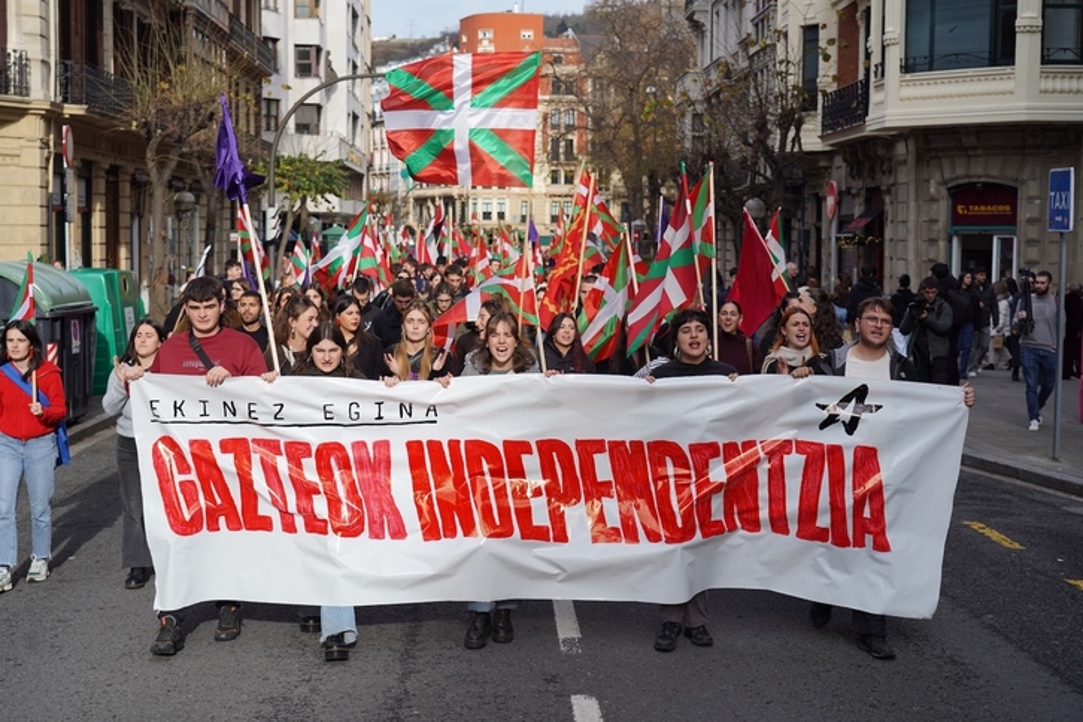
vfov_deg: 27.5
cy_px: 361
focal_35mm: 49
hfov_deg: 40.3
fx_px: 1474
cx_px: 542
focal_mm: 49
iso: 100
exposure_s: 1/500
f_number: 4
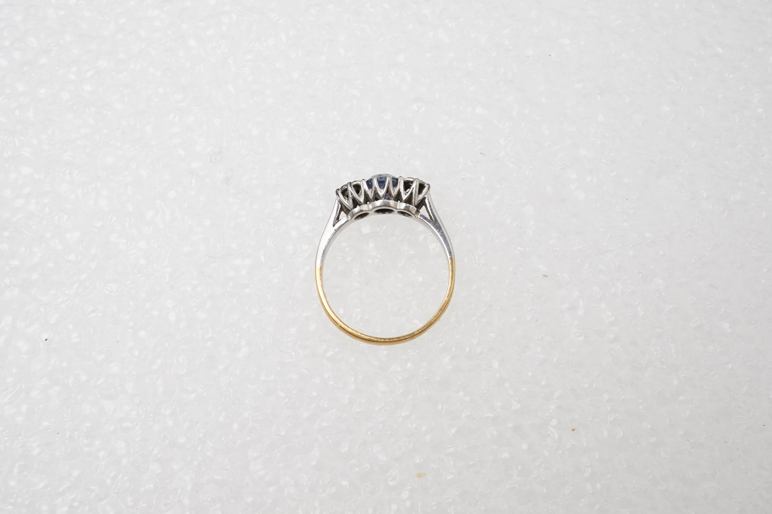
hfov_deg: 43.6
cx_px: 386
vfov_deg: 29.9
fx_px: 965
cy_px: 257
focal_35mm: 45
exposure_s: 1/125
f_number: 20
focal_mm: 30
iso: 500
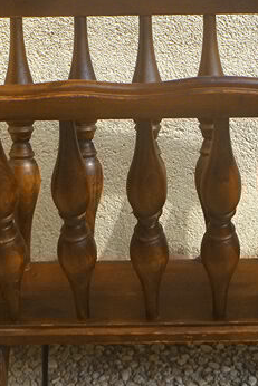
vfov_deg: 18.0
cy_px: 108
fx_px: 1213
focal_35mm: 113
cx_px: 229
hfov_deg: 12.1
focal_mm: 8.4
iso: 80
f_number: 3.8
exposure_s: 1/400
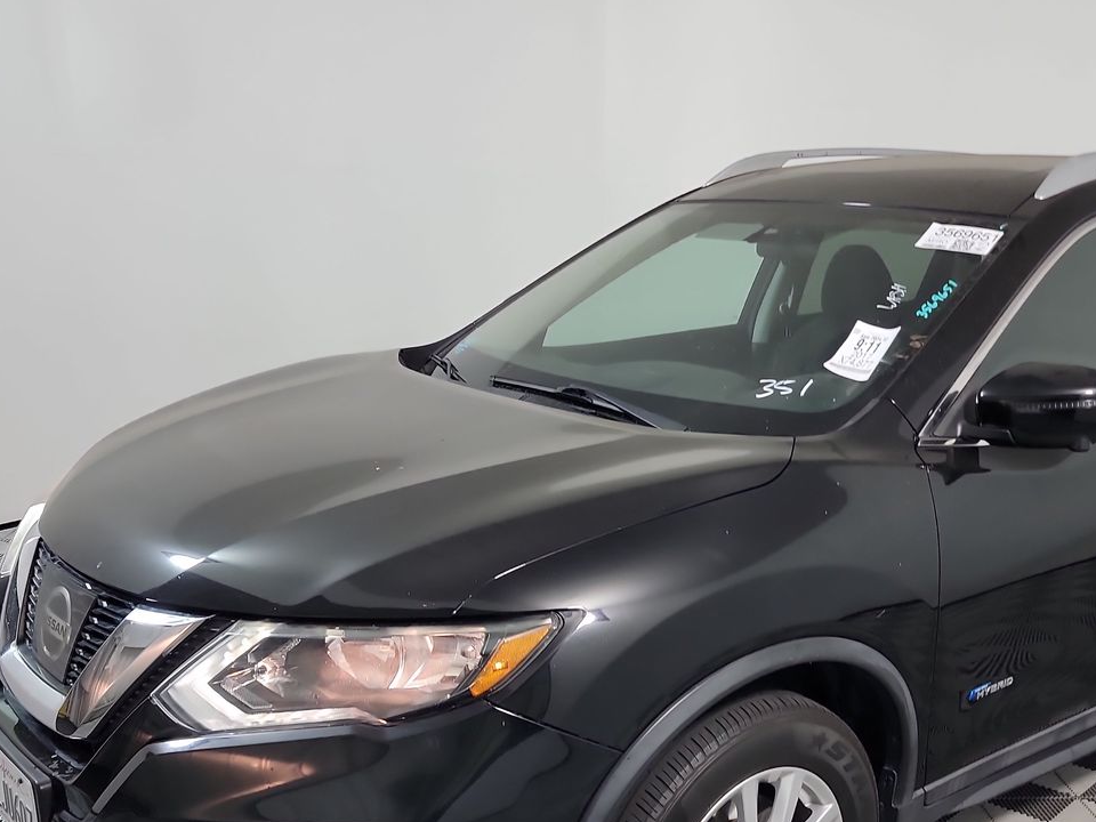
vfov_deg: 35.5
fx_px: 1266
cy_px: 571
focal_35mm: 40
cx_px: 700
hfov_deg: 46.3
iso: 130
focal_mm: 6.7
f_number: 1.8
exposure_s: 1/59
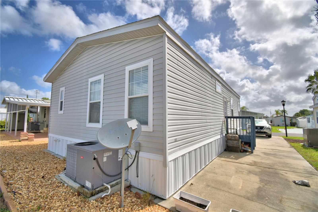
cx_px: 159
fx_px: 132
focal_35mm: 15
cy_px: 106
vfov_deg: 77.3
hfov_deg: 100.4
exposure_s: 1/2000
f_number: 4.5
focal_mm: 10
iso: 100
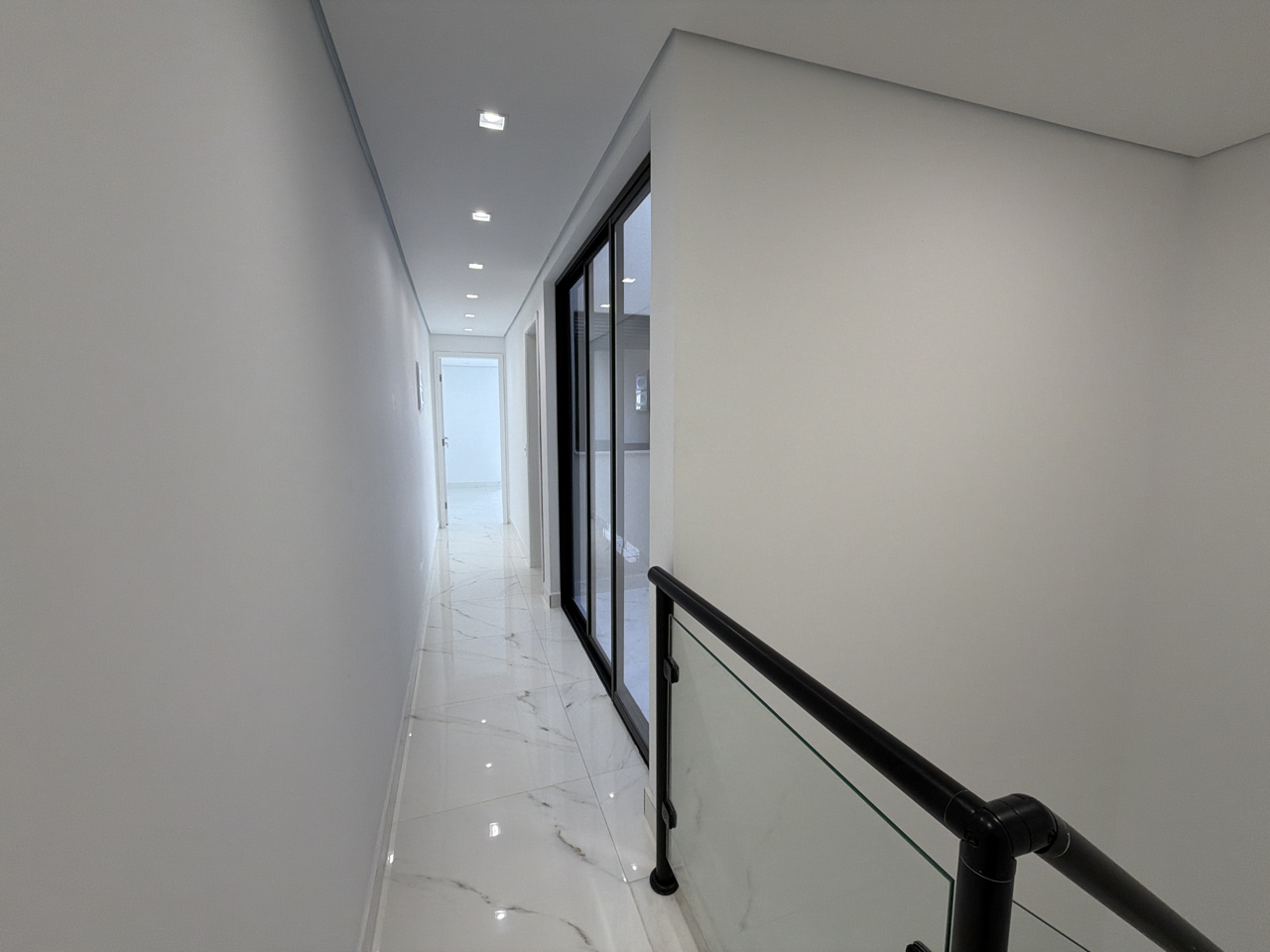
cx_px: 635
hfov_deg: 102.1
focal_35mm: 14
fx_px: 514
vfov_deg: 85.7
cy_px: 476
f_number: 2.2
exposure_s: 1/120
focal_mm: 2.22
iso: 100
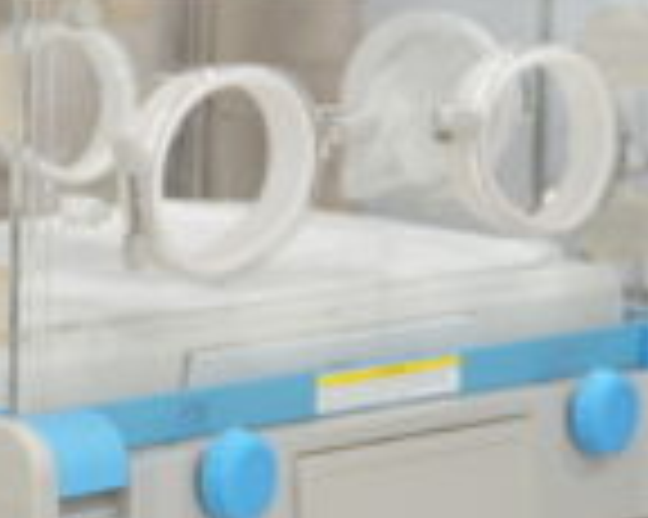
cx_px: -783
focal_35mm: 170
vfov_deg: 9.1
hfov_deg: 10.2
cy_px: 126
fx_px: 3258
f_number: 2.8
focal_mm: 34
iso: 800
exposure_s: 1/100
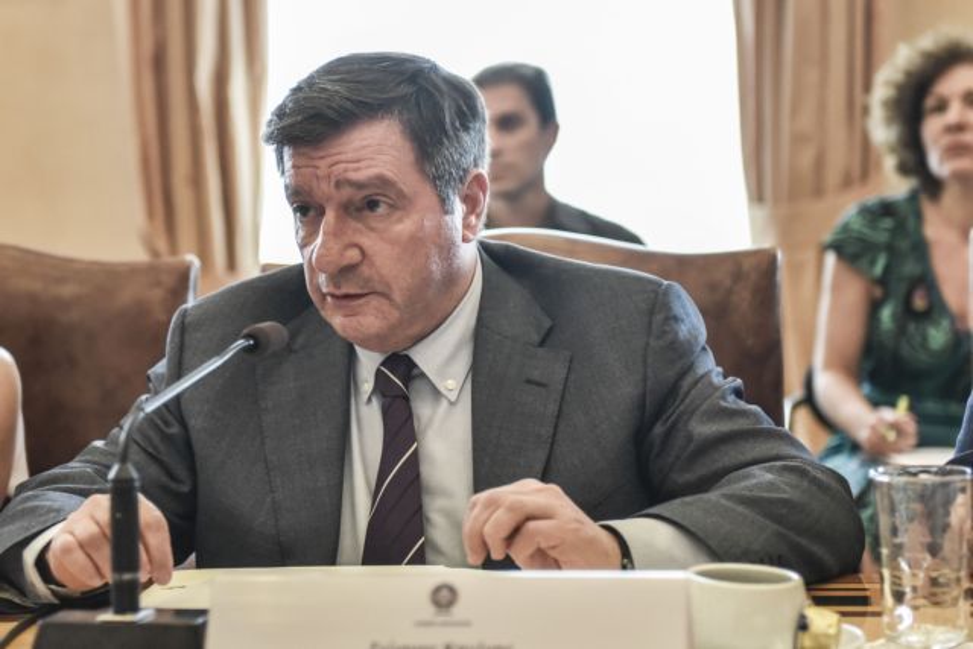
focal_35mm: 60
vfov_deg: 22.6
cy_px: 324
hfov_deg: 33.4
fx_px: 1622
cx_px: 486
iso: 2500
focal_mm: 60
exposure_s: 1/250
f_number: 2.8
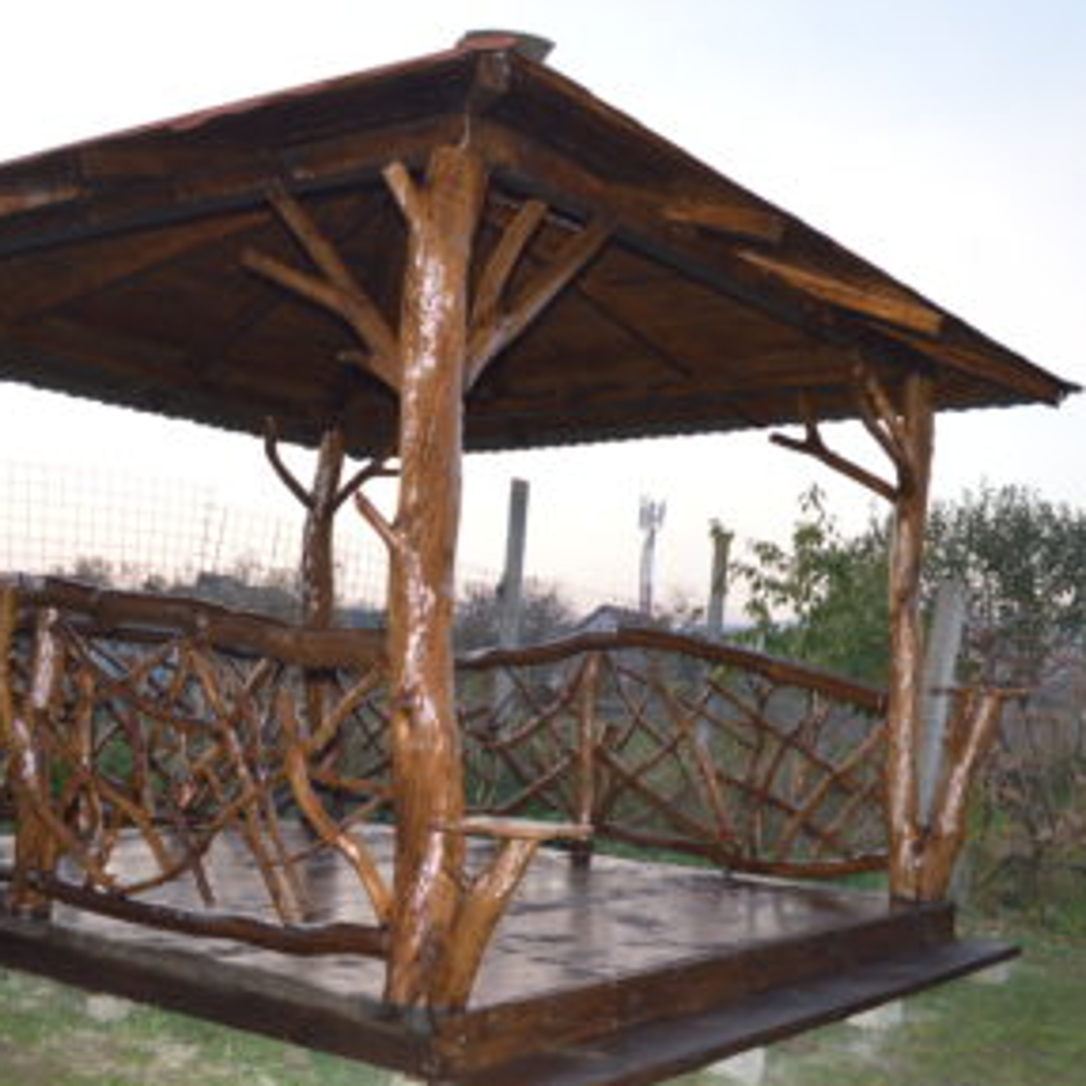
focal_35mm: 39
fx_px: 1384
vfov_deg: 42.8
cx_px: 604
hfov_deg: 42.8
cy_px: 607
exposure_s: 1/30
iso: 280
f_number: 3.5
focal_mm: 18
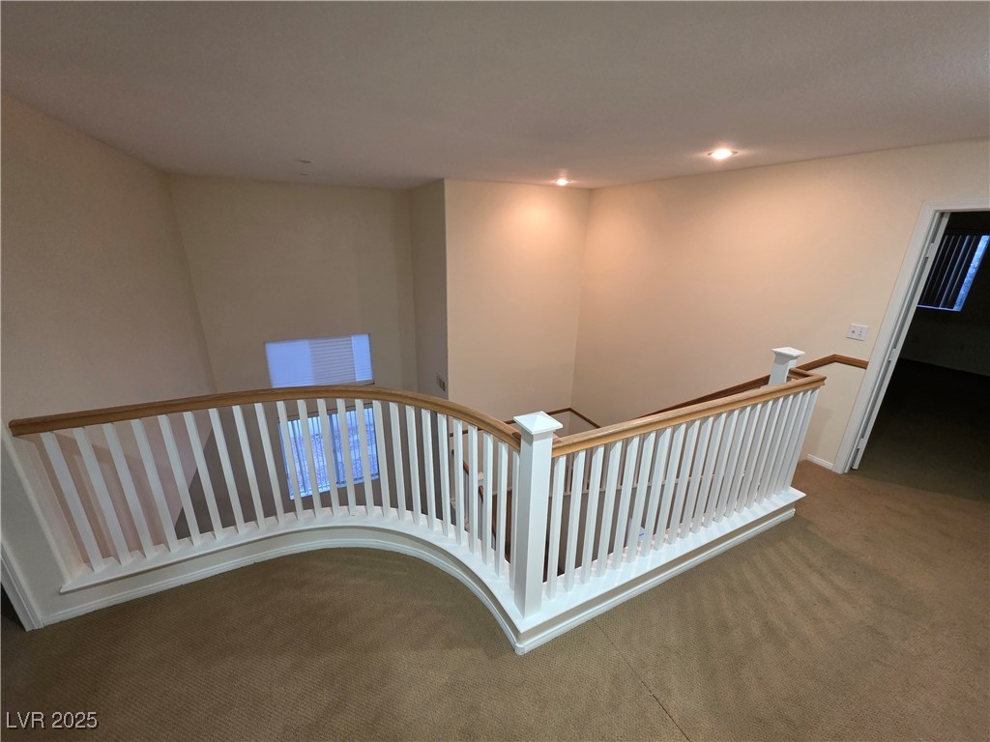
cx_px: 495
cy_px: 371
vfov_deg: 89.9
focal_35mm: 13
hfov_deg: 106.2
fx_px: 372
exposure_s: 1/60
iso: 400
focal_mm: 2.2
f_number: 1.9
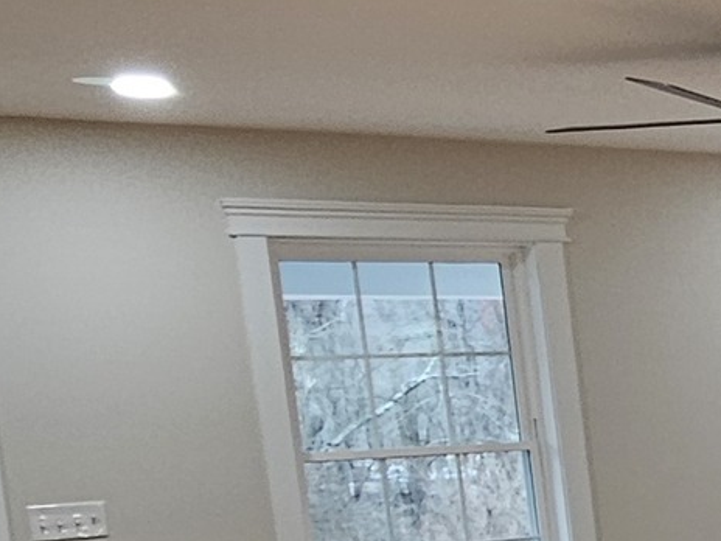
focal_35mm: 86
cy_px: 645
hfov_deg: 16.2
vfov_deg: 16.5
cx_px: 1527
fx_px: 1791
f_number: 2.2
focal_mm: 2.2
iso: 100
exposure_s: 1/60
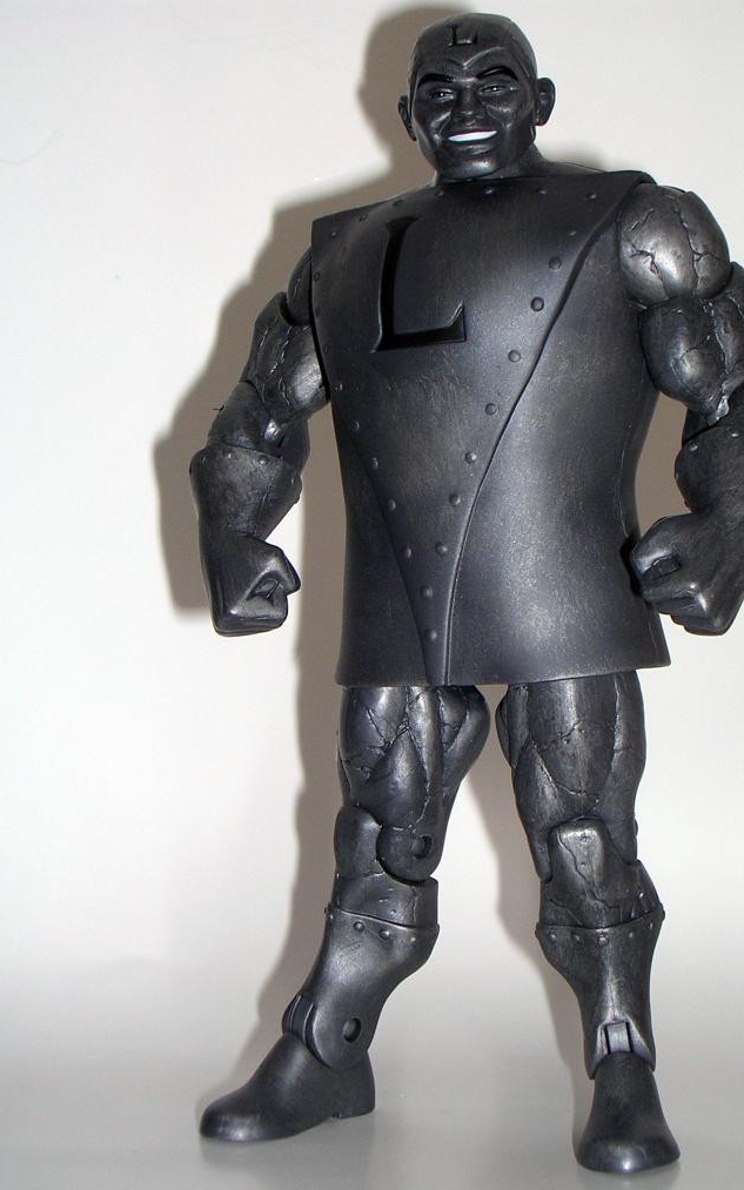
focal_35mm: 60
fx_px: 1947
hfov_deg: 21.6
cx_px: 425
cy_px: 599
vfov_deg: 34.0
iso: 50
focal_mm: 8.5
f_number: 3.3
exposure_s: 1/60
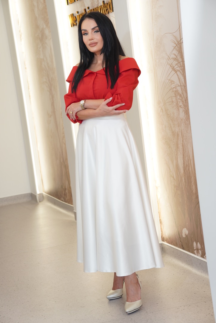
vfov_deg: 24.2
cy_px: 162
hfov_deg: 16.3
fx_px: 756
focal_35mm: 84
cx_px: 108
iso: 160
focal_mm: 56
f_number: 3.5
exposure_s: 1/100
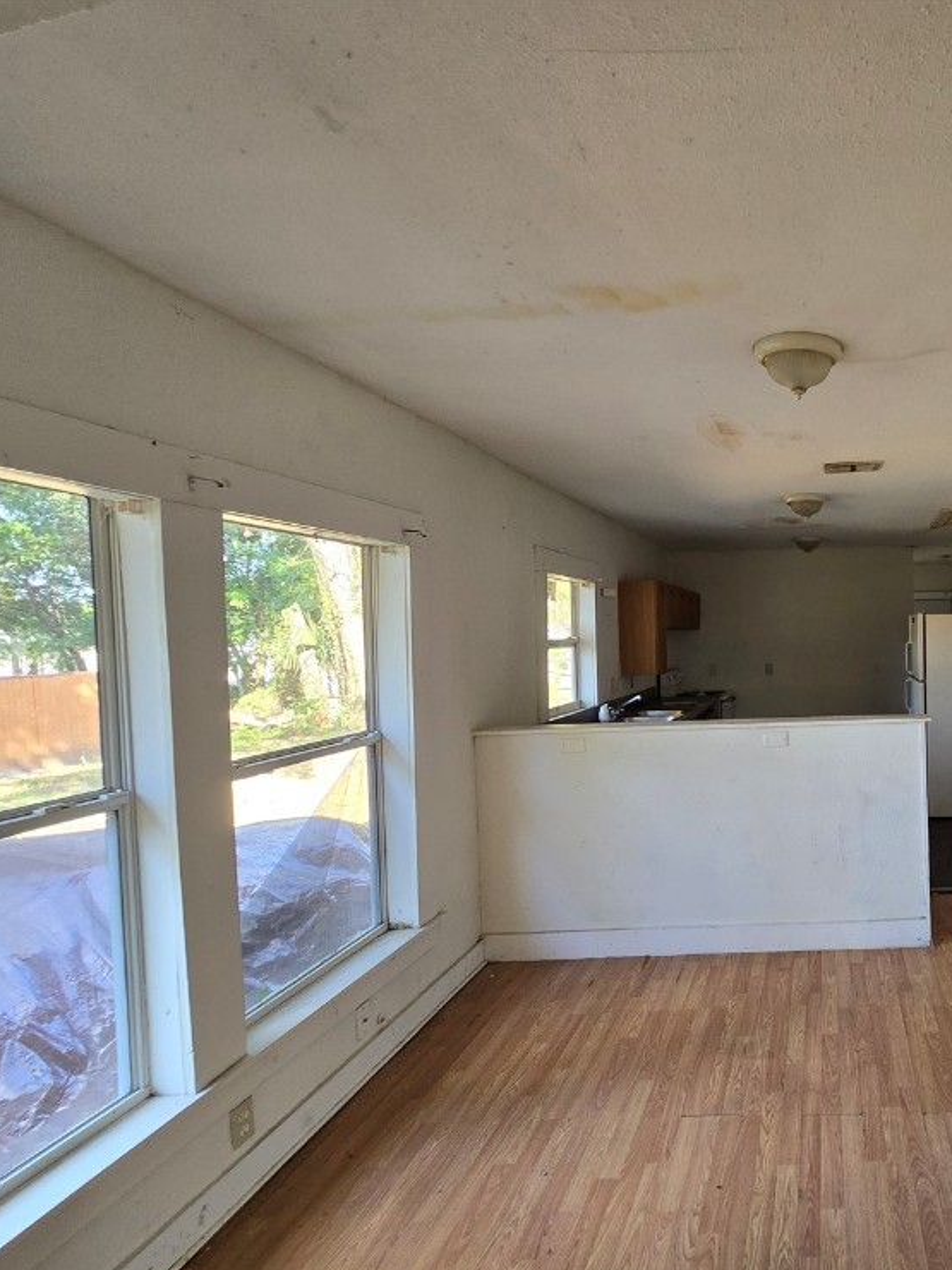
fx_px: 660
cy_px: 656
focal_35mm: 18
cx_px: 846
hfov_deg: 61.2
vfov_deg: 87.7
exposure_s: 1/60
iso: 80
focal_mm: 2.2
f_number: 2.2
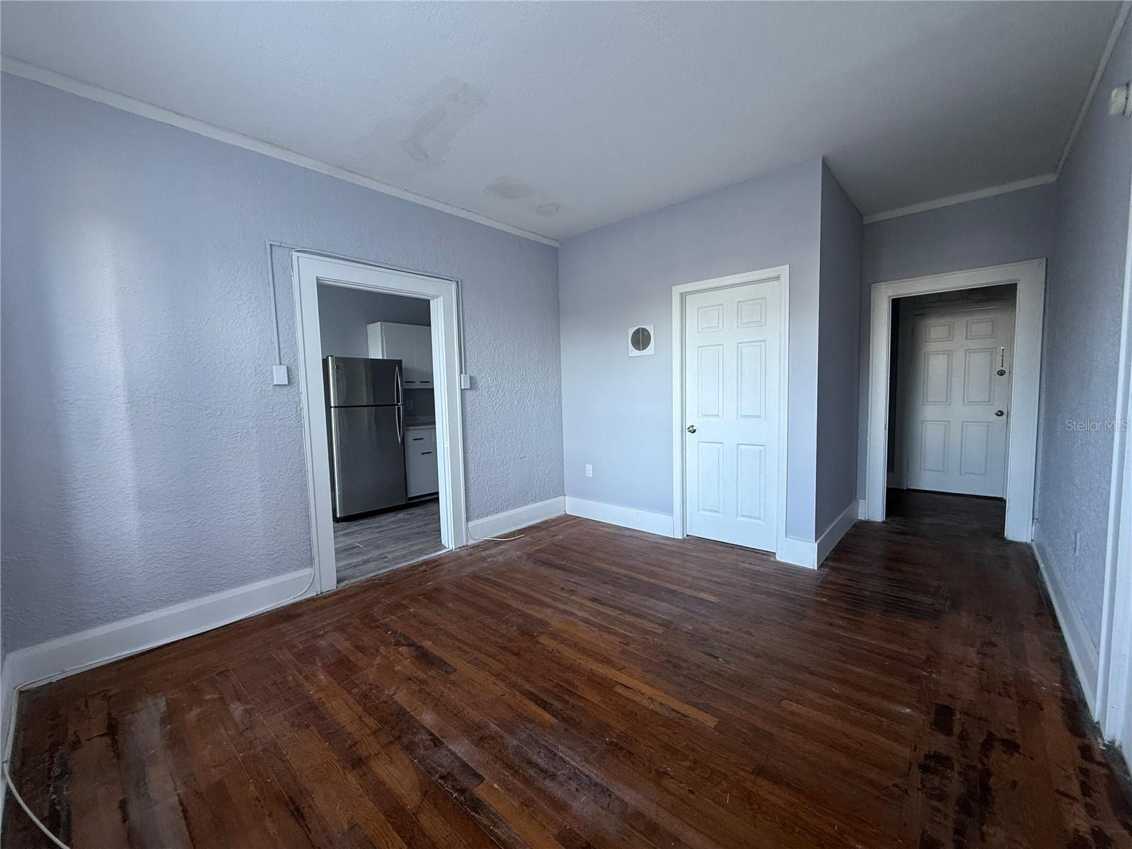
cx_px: 566
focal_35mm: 14
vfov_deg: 85.7
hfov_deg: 102.1
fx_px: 458
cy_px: 424
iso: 200
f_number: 2.2
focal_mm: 2.22
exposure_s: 1/99
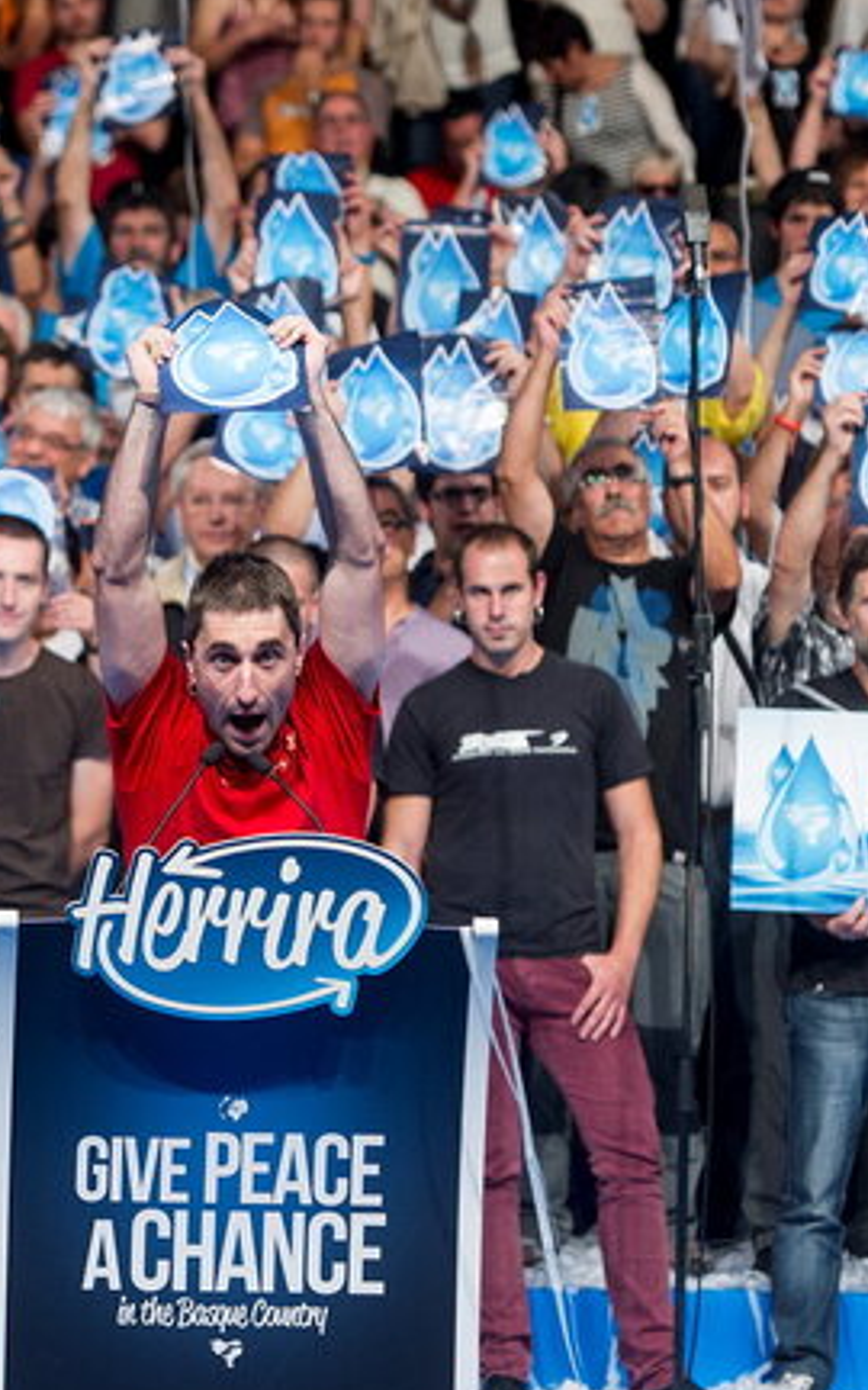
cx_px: 219
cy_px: 669
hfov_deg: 7.3
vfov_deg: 11.6
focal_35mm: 180
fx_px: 6813
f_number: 3.5
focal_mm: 105
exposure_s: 1/250
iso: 800
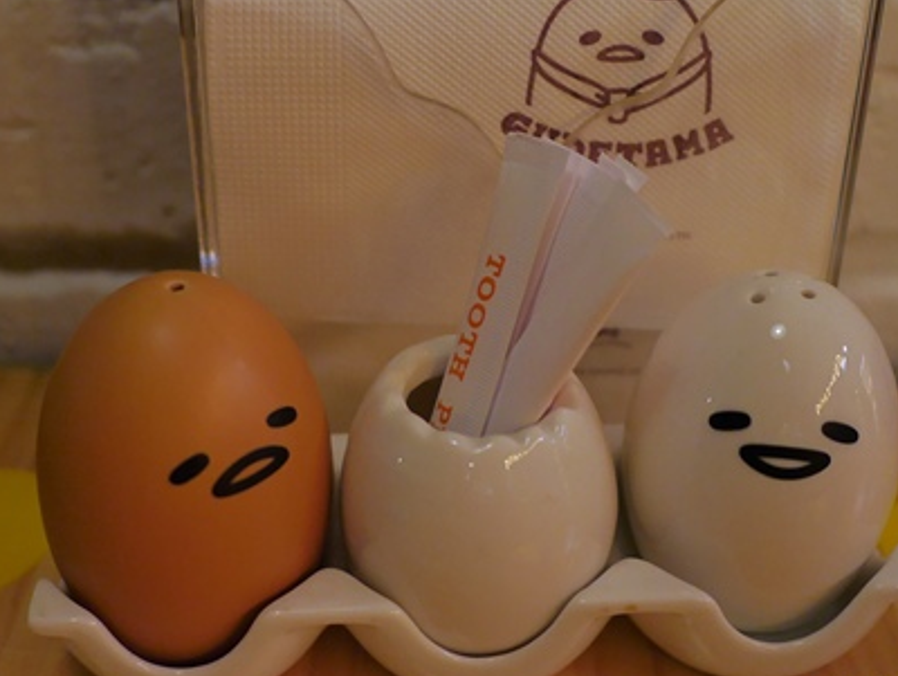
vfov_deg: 30.2
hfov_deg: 39.6
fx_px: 1247
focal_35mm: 48
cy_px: 241
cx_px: 406
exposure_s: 1/125
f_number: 1.7
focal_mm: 15
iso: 200
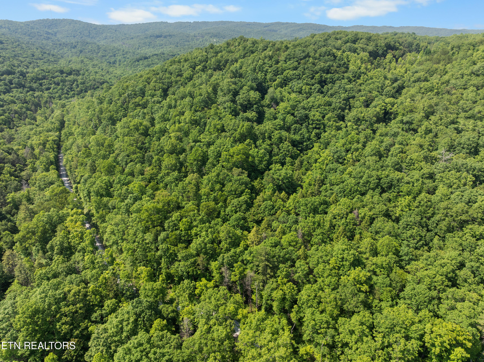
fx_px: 335
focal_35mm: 24
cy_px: 181
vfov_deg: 56.8
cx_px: 242
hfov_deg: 71.6
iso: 100
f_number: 2.8
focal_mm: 12.29
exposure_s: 1/120
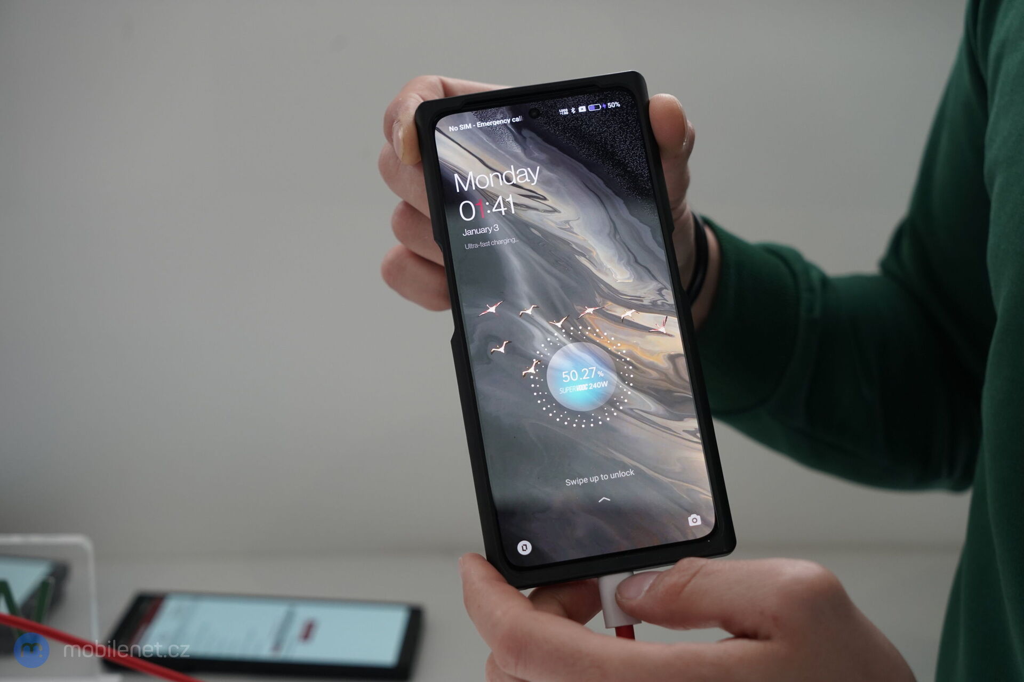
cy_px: 341
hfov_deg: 35.1
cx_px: 512
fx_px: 1621
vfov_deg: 23.8
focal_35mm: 57
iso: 1250
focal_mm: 57
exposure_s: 1/200
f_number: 5.6
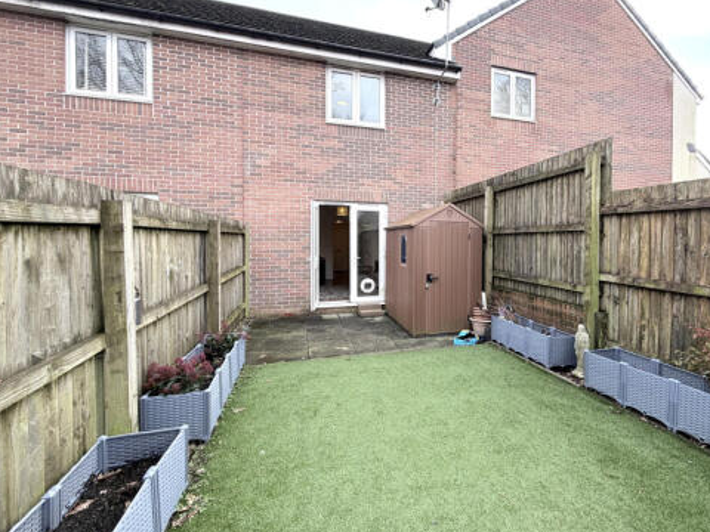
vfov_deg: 74.6
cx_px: 413
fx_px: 349
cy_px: 249
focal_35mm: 17
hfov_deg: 90.2
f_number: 2.2
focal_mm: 2.22
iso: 40
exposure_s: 1/121
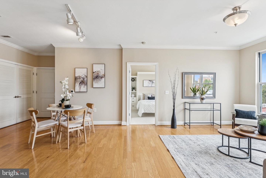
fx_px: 123
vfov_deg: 71.8
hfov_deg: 94.6
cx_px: 133
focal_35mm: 17
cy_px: 89
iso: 250
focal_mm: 16.6
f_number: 9
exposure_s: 1/13
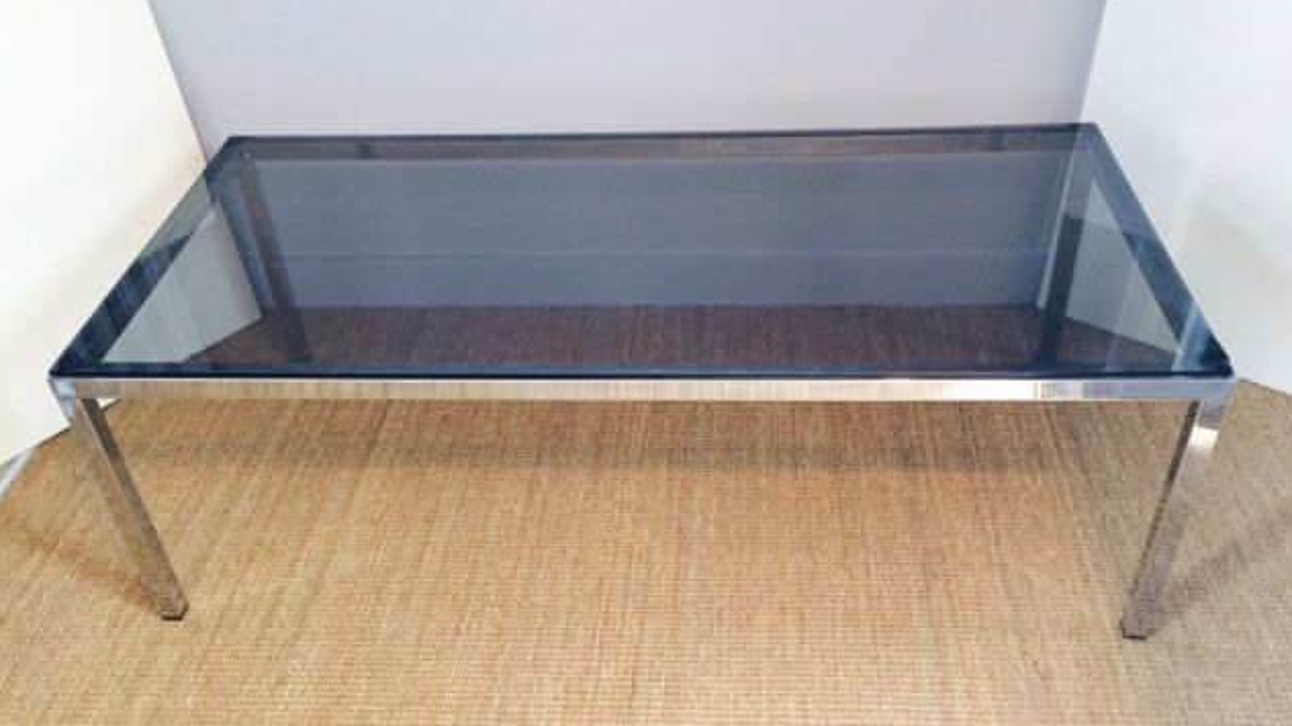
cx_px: 648
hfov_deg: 61.0
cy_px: 481
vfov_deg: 36.3
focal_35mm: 32
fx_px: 1096
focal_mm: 4.15
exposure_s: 1/30
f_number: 2.2
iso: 50
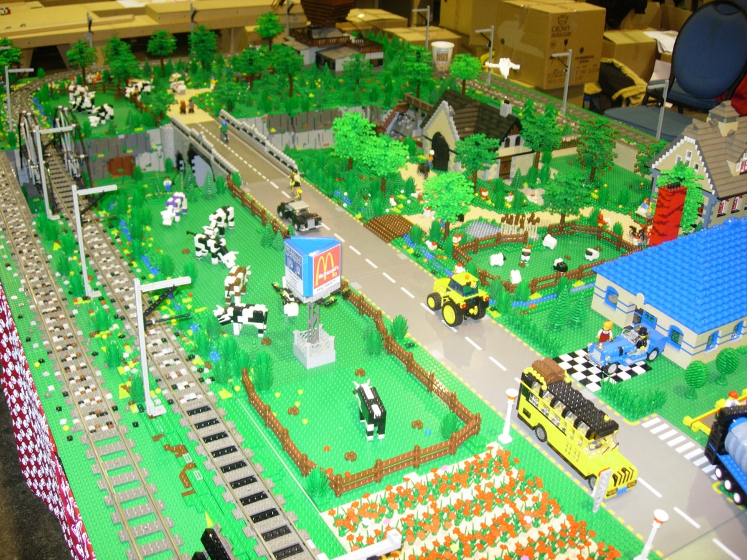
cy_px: 280
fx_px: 820
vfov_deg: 37.7
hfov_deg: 49.0
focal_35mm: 38
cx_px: 374
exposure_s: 1/9.7
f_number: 2.8
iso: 79
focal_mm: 7.8
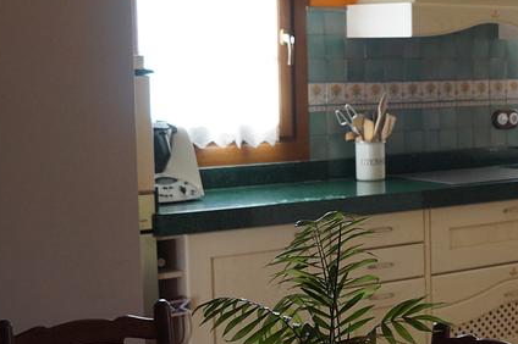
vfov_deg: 16.0
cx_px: 676
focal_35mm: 85
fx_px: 1222
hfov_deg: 21.6
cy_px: 182
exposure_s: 1/160
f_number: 4
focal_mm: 20
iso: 500
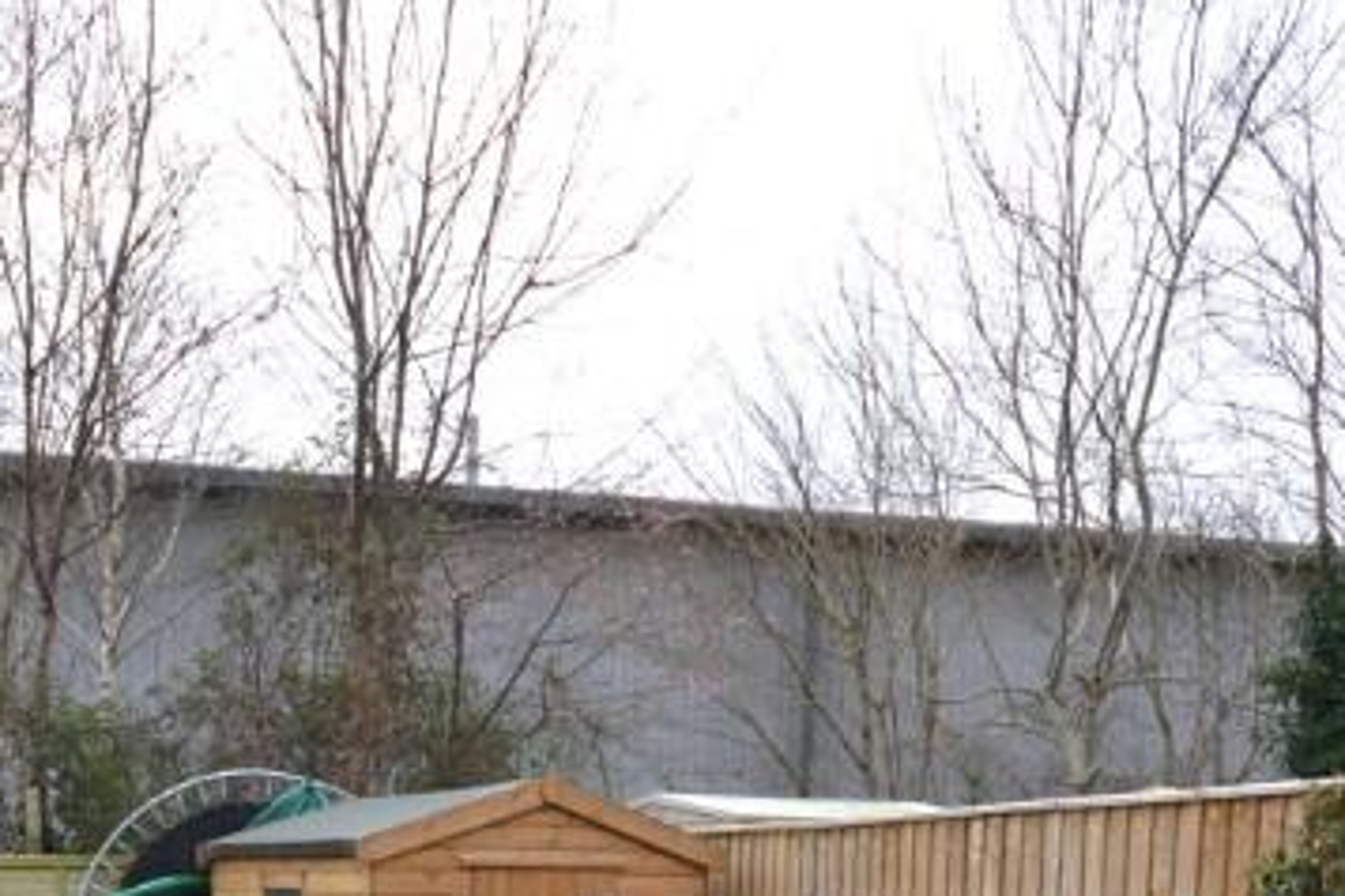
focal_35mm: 43
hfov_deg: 44.6
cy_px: 1208
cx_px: 422
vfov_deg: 26.0
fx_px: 1606
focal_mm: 10
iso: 400
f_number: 8
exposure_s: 1/200
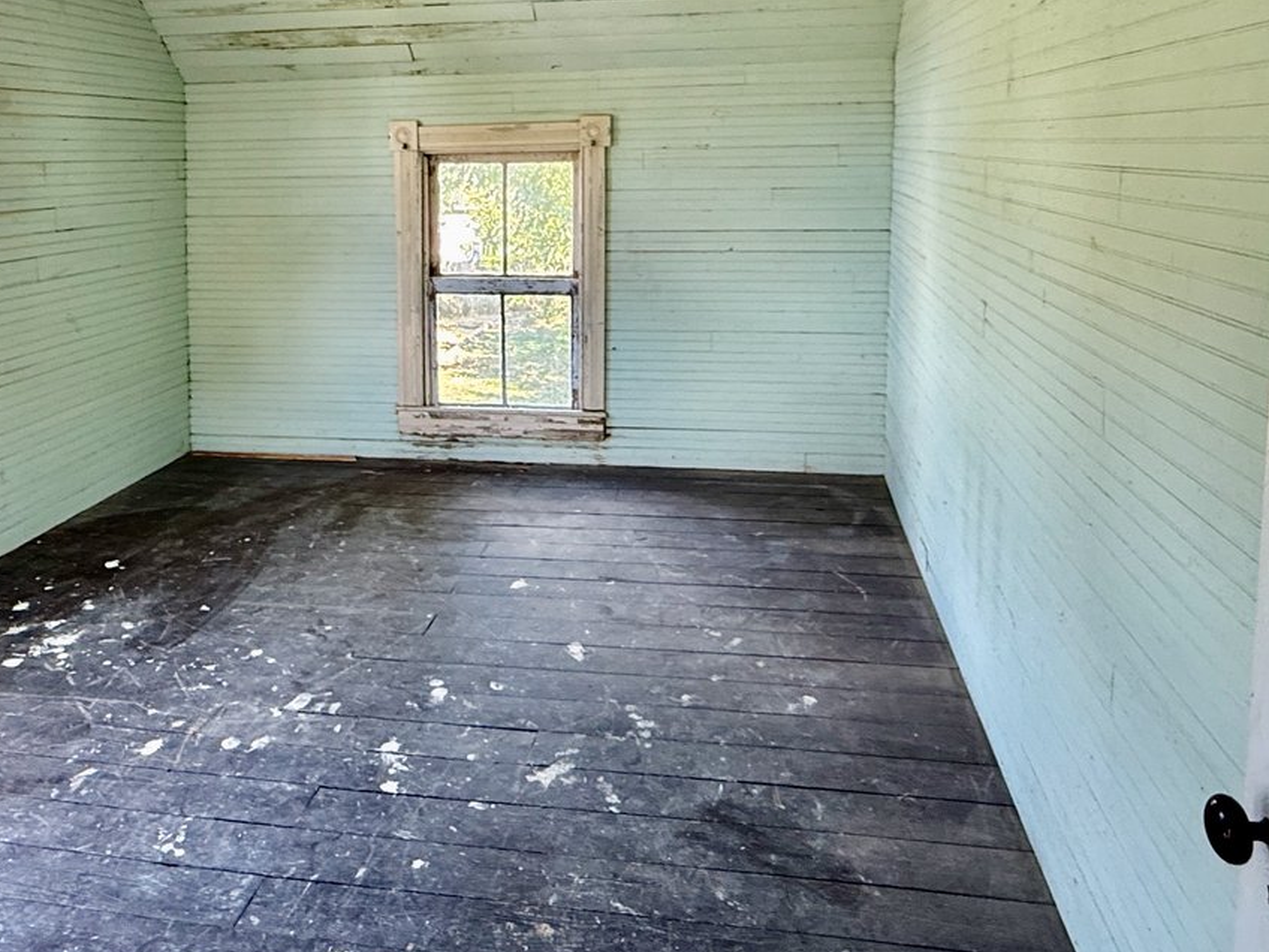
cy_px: 260
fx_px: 916
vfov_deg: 52.9
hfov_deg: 69.2
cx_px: 572
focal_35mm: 25
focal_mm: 2.22
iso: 125
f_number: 2.2
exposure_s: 1/99
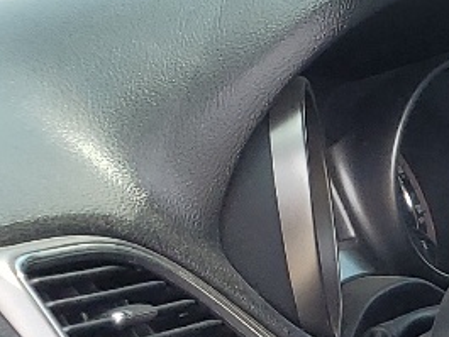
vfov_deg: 9.3
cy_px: 474
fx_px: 2037
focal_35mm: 157
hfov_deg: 10.2
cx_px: 1206
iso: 50
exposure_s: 1/833
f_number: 1.5
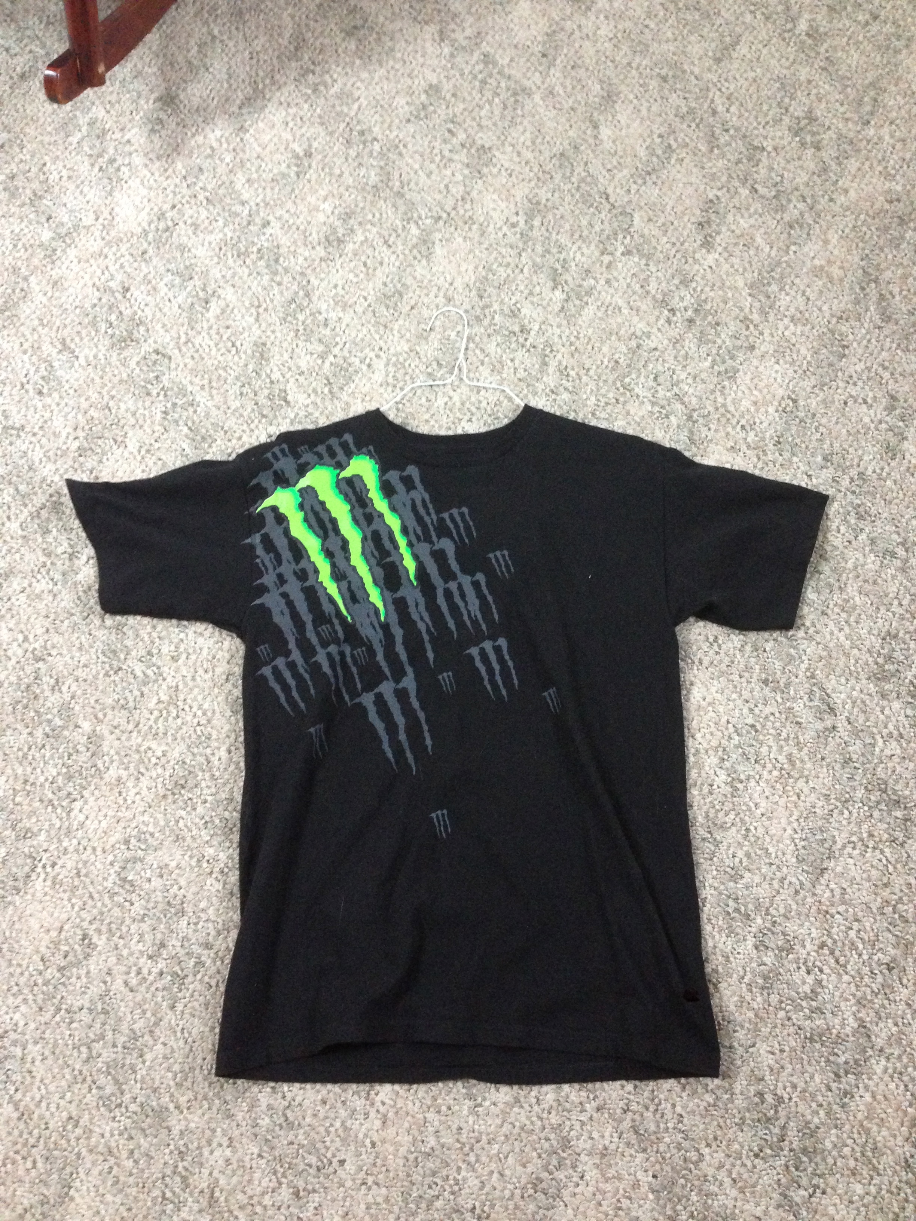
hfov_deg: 42.9
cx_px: 458
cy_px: 610
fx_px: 1164
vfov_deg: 55.4
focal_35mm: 33
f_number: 2.4
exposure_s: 1/20
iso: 400
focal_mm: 4.13
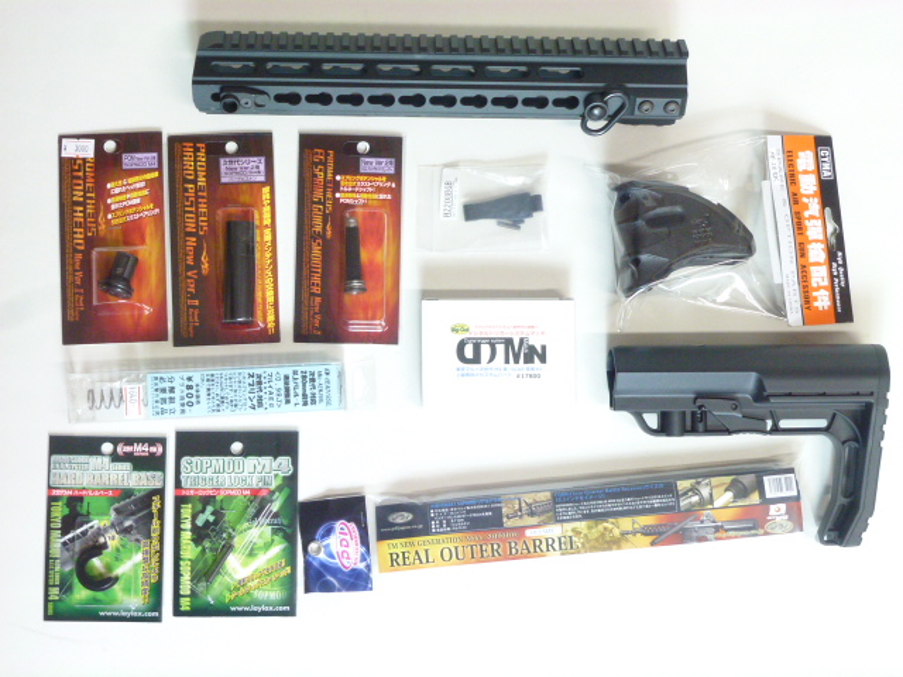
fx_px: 1356
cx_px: 452
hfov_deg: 36.8
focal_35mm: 52
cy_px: 338
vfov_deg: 28.0
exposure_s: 1/20
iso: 400
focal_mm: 9.4
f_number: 4.5
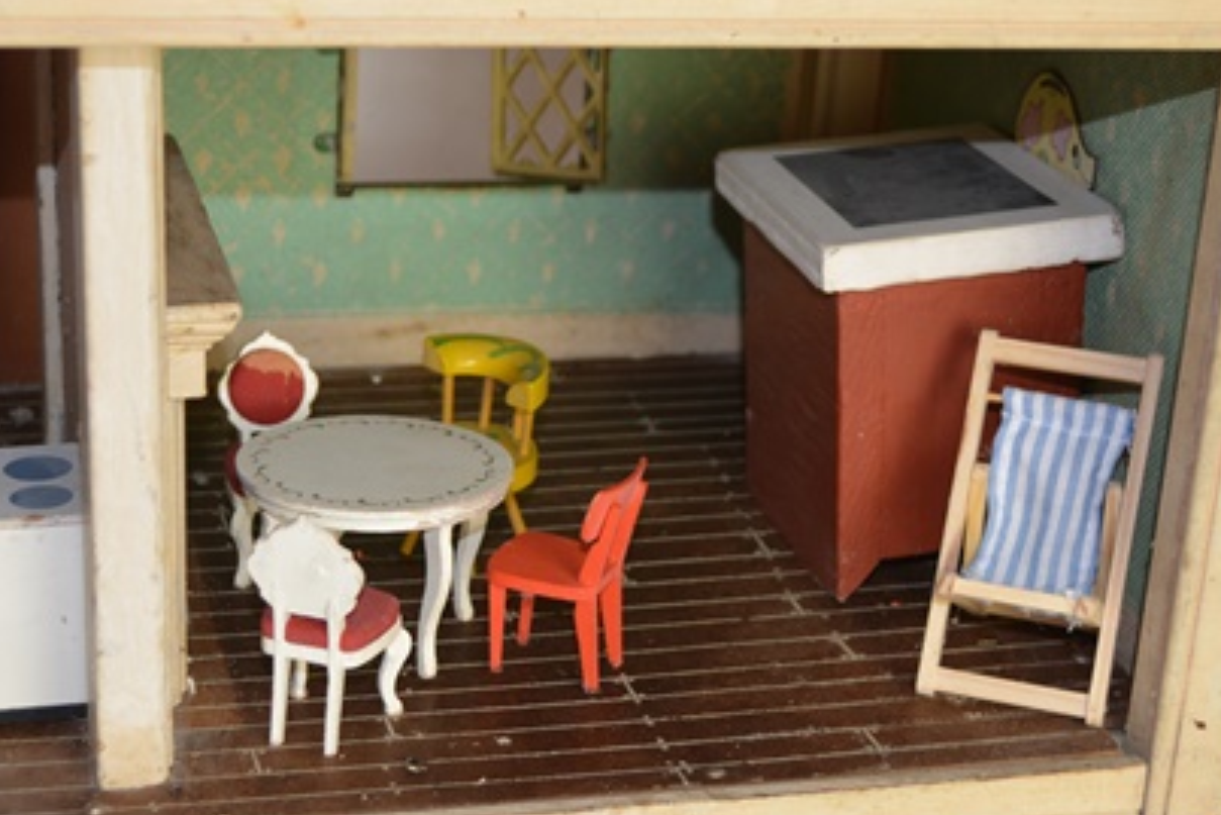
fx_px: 2273
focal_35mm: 67
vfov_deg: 20.3
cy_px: 388
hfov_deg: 30.0
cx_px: 515
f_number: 4.5
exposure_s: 1/80
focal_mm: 30
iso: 400
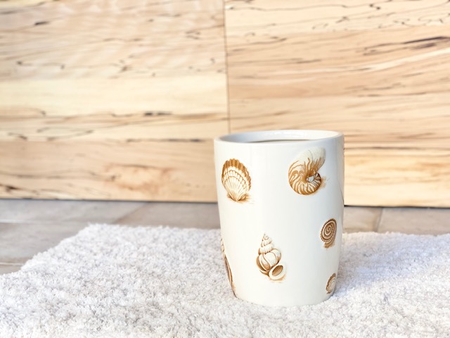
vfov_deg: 28.0
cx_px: 225
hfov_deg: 36.8
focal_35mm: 52
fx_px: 676
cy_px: 169
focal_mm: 6
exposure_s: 1/122
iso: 100
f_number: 2
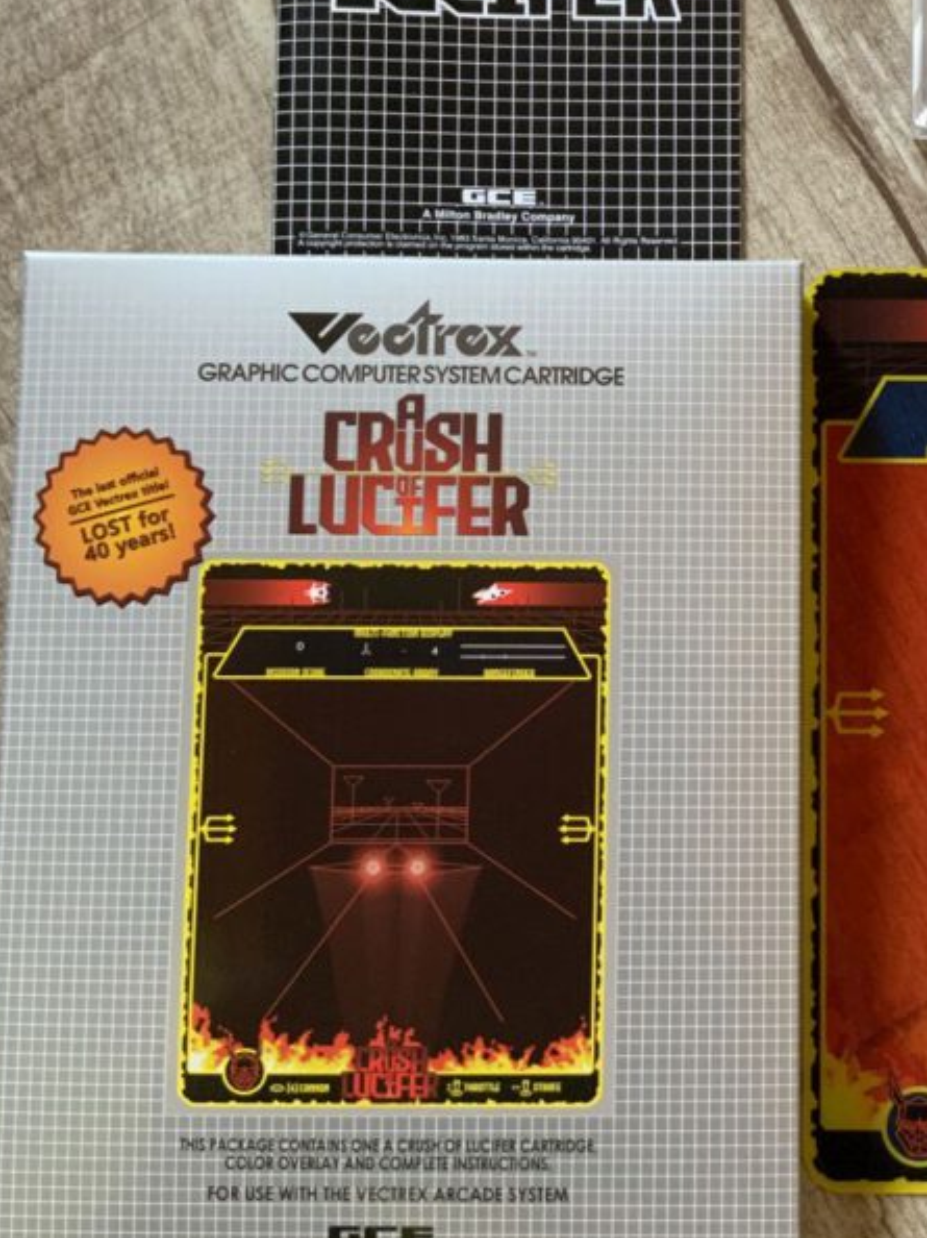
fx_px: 1787
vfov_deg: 38.1
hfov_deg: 28.5
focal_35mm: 50
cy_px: 500
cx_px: 744
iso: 200
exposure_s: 1/60
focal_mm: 3
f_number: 1.8
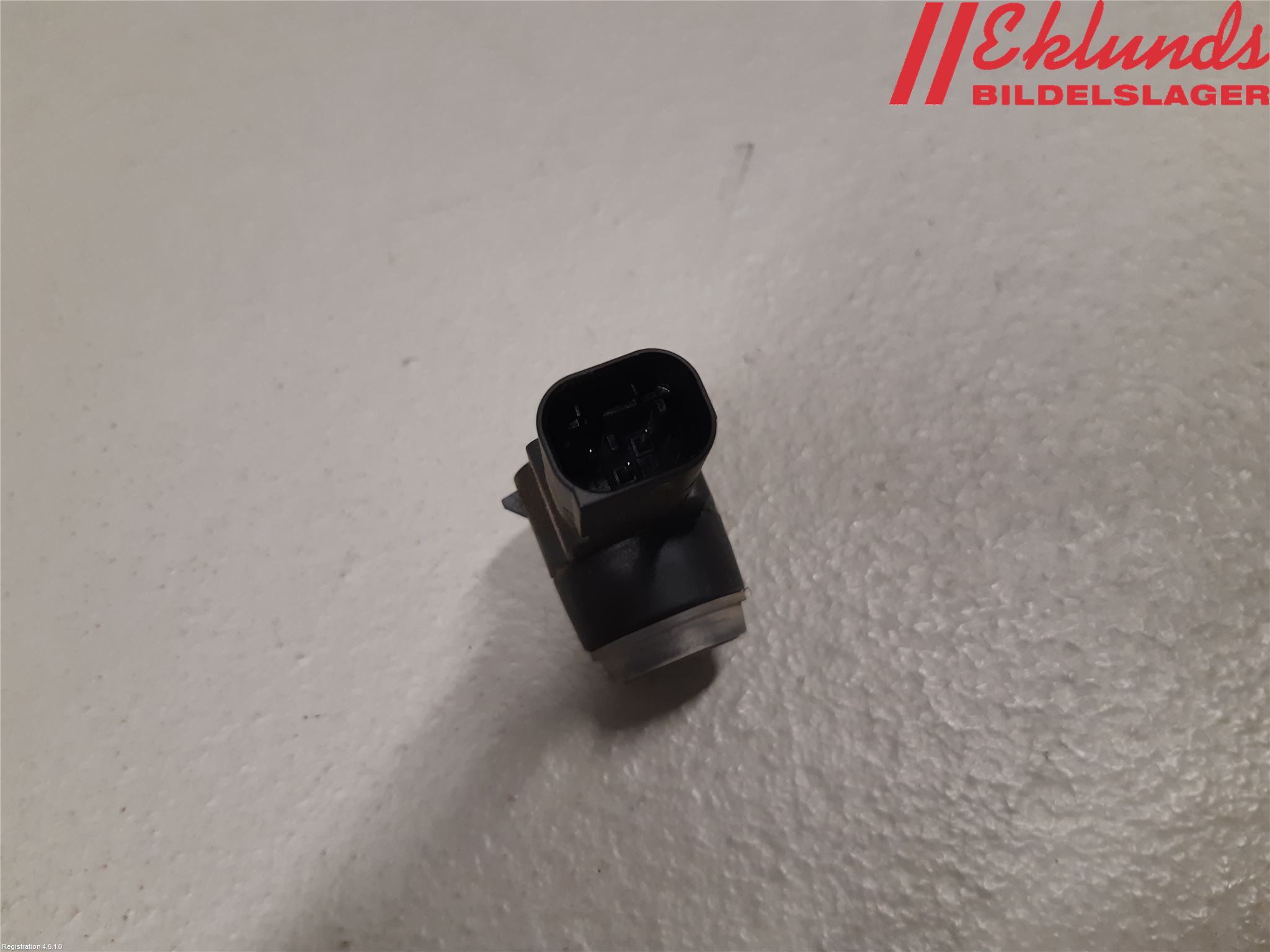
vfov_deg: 53.1
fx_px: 954
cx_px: 635
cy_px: 476
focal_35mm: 26
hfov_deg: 67.3
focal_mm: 3.93
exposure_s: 1/50
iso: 125
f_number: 1.7
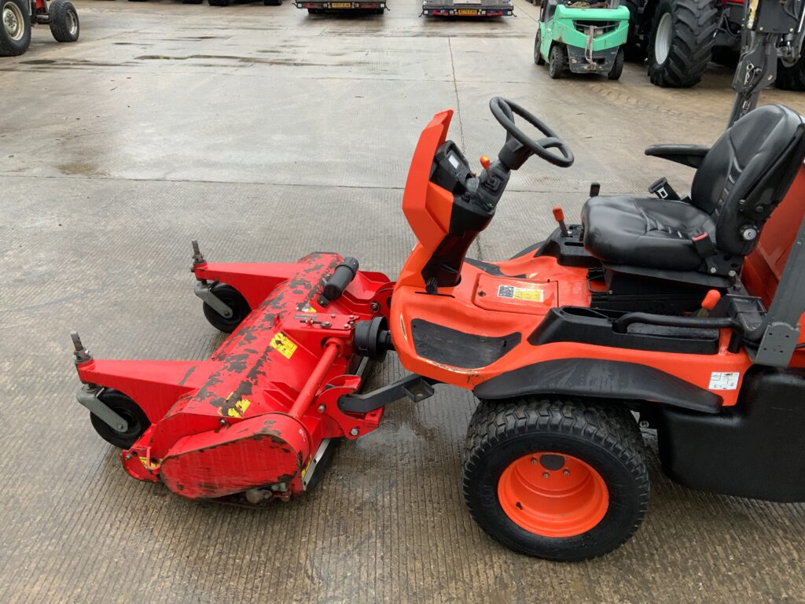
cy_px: 302
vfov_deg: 48.2
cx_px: 402
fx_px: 674
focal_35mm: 29
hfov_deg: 61.7
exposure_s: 1/122
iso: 64
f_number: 1.8
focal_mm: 3
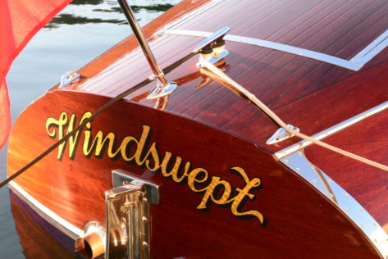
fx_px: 701
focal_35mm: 65
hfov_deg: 30.9
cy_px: 177
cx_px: 167
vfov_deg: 20.9
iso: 400
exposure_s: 1/60
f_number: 9
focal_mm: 40
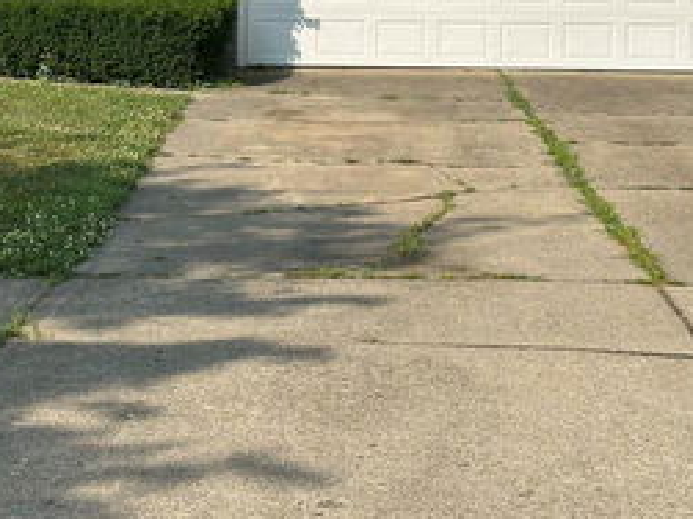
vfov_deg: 14.9
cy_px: 14
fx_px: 1961
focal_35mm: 98
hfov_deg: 20.0
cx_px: 232
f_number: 1.78
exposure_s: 1/4367
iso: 64
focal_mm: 6.86
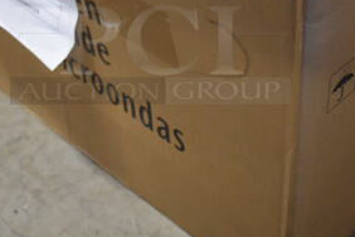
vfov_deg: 20.6
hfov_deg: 30.9
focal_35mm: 65
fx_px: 641
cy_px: 38
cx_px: 151
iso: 2800
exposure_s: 1/125
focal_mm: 20
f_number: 3.8
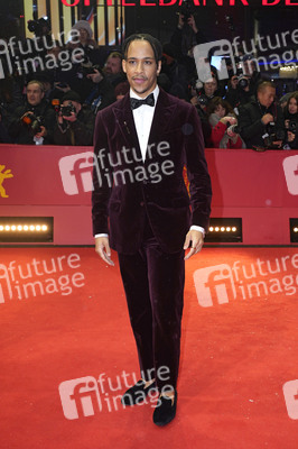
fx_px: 522
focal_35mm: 42
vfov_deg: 46.4
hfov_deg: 31.8
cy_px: 224
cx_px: 149
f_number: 5.6
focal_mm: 42
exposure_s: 1/160
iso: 800
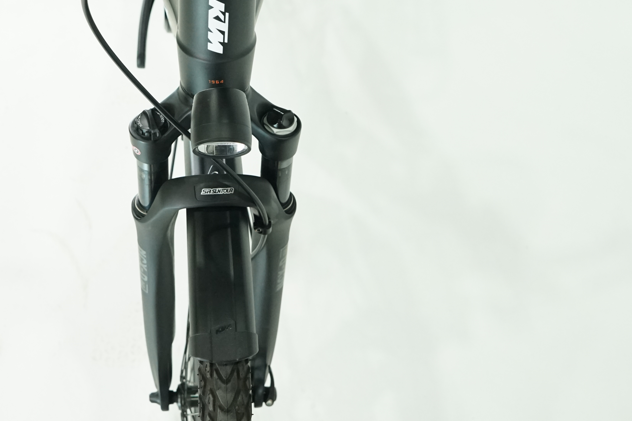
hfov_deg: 37.2
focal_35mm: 53
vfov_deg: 25.3
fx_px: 930
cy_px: 125
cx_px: 221
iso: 2500
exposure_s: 1/200
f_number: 5.6
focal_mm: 29
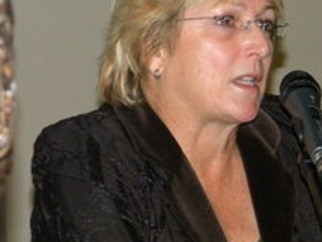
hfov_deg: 10.1
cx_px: 178
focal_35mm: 196
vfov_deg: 7.6
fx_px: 1825
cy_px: 114
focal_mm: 19
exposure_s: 1/30
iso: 400
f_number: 4.7
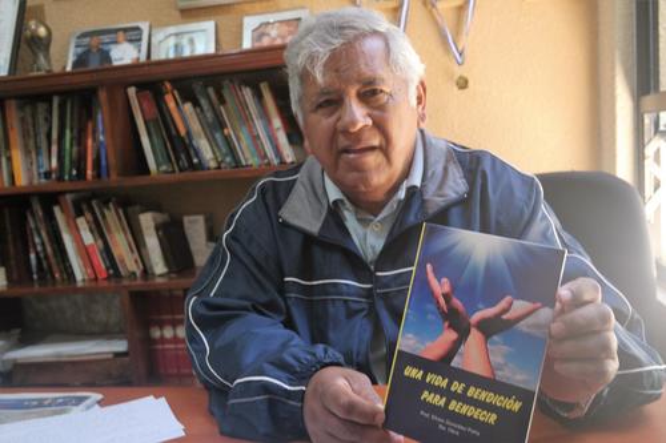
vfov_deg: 39.9
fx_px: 610
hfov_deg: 57.2
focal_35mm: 33
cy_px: 222
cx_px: 333
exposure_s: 1/40
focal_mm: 22
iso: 400
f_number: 3.5
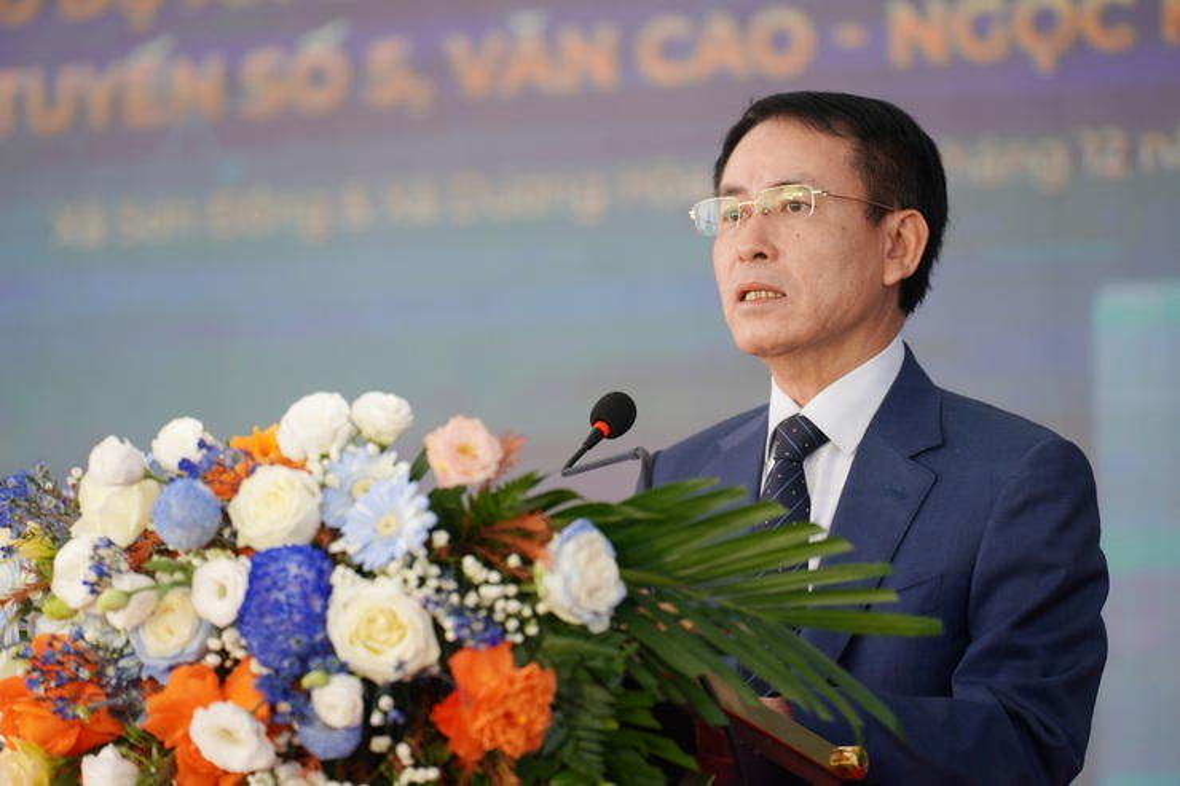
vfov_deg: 7.6
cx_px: 590
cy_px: 393
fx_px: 5898
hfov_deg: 11.4
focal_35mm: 180
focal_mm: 180
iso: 640
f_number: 4
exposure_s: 1/400
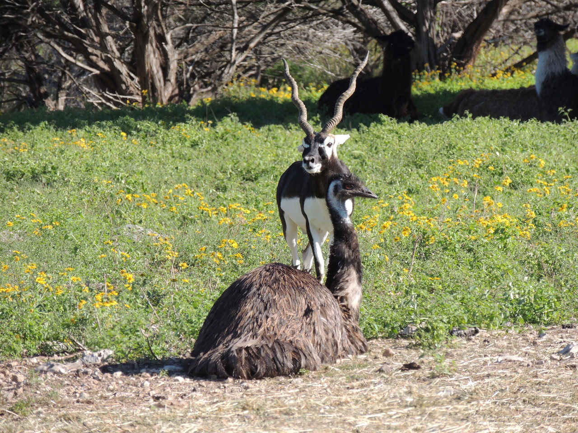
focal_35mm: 470
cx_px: 289
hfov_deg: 4.2
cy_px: 216
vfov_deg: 3.2
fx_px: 7848
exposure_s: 1/800
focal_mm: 83.8
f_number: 4.9
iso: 250
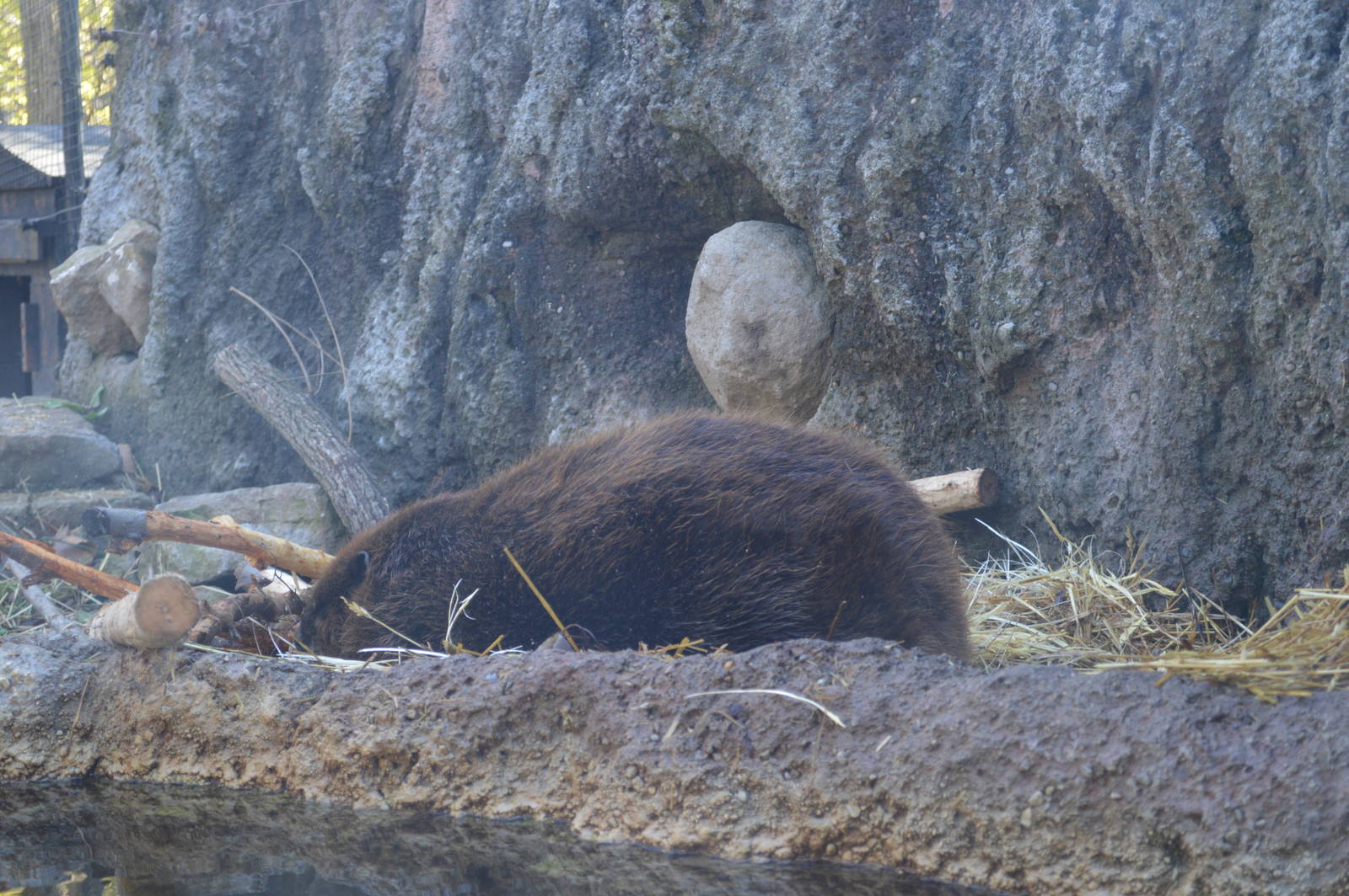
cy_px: 448
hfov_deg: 29.9
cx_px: 674
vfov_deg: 20.1
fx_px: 2527
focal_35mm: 68
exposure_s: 1/60
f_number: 5.3
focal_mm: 45
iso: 400
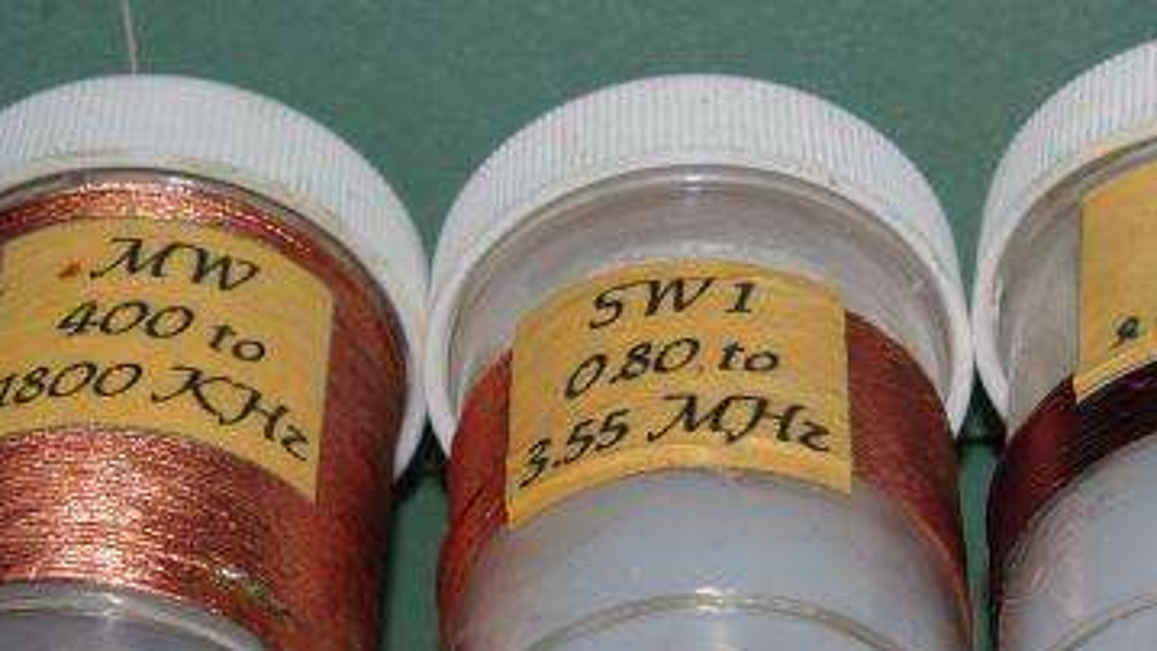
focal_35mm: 125
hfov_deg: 17.1
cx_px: 746
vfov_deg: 9.7
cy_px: 432
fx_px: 3835
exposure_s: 1/60
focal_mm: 45
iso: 200
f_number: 11
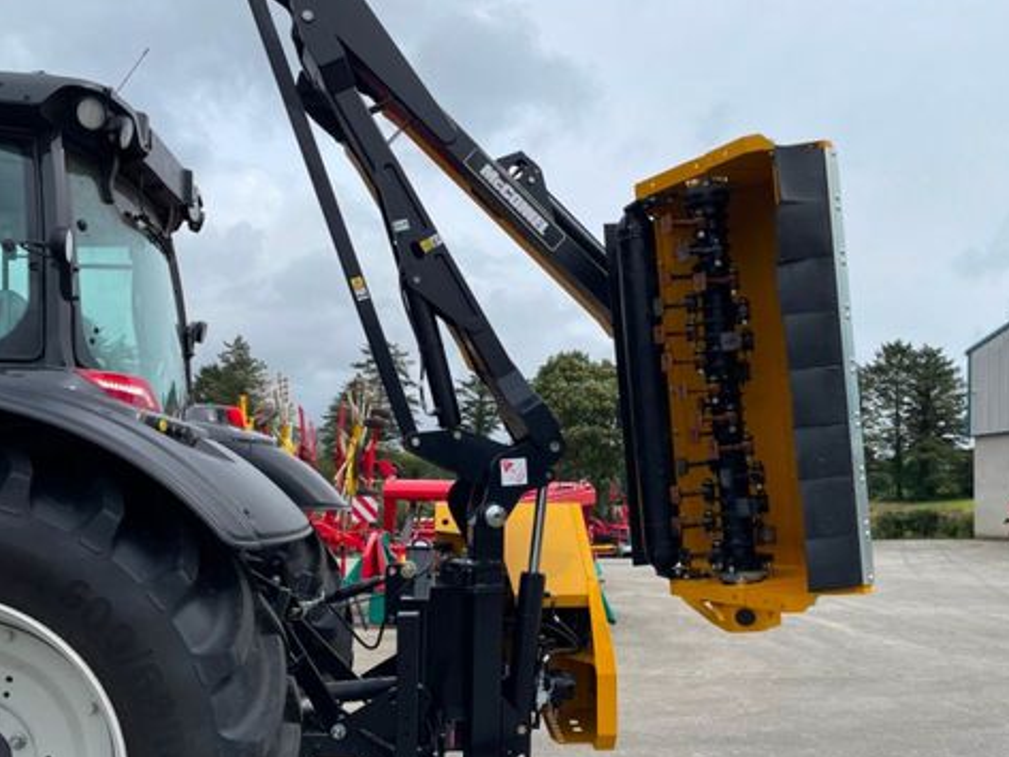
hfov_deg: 55.3
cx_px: 533
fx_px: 962
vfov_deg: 42.9
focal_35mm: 33
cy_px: 429
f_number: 1.6
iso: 32
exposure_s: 1/4292
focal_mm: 4.2
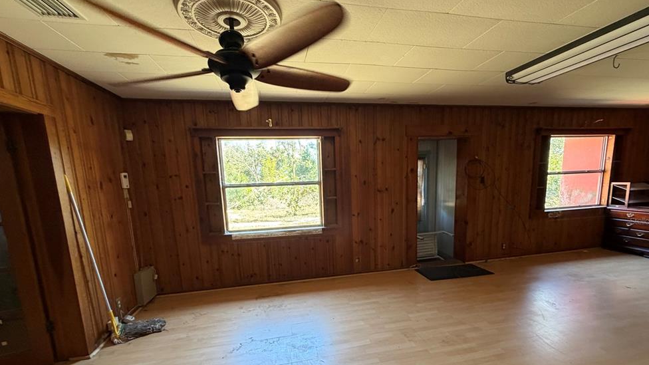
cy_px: 221
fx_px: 275
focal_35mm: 16
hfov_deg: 99.4
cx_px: 330
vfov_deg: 66.4
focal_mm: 2.22
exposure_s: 1/66
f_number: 2.2
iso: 320
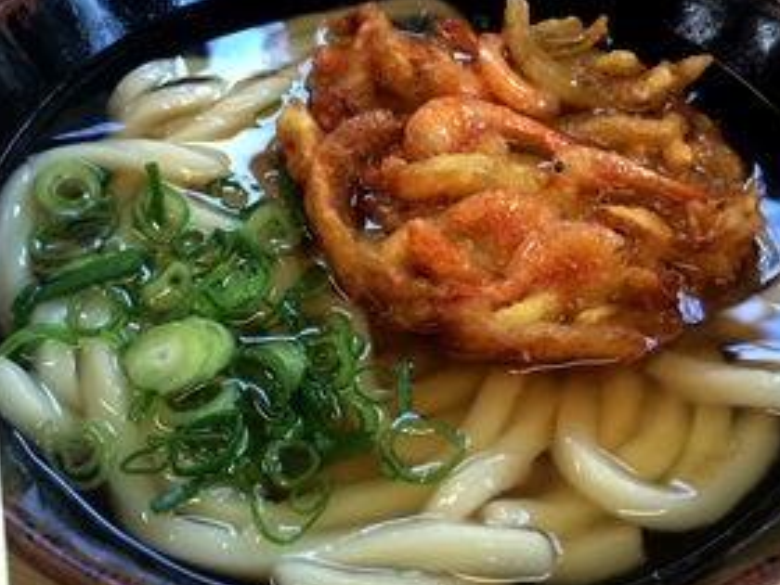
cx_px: 393
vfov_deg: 30.2
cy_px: 265
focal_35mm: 48
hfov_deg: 39.7
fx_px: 1082
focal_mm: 4.12
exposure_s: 1/30
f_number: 2.2
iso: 40
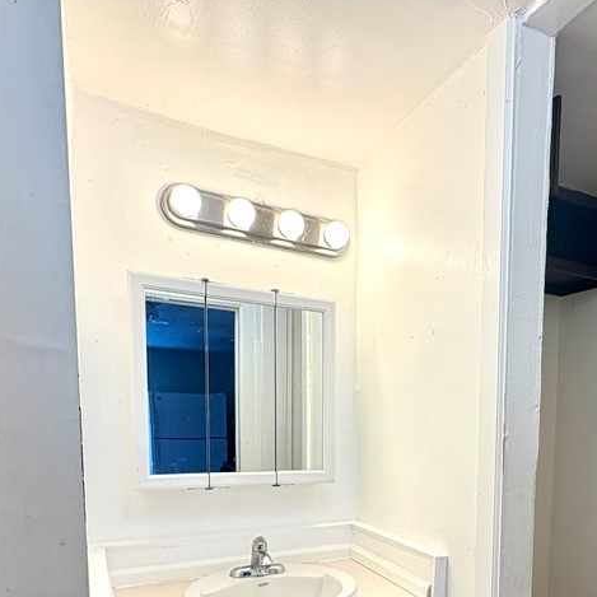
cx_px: 404
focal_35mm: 27
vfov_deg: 55.1
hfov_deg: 57.6
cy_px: 475
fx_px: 527
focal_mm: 2.22
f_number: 2.2
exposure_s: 1/120
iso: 50
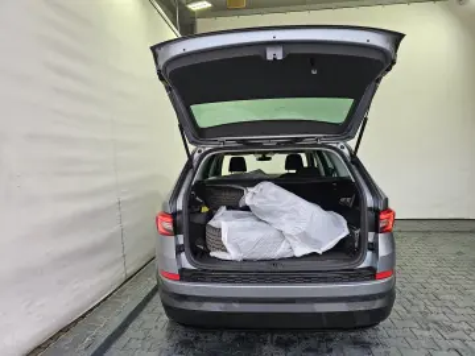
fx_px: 316
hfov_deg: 73.9
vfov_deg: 58.9
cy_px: 178
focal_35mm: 23
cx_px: 238
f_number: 1.7
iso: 100
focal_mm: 6.3
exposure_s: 1/180
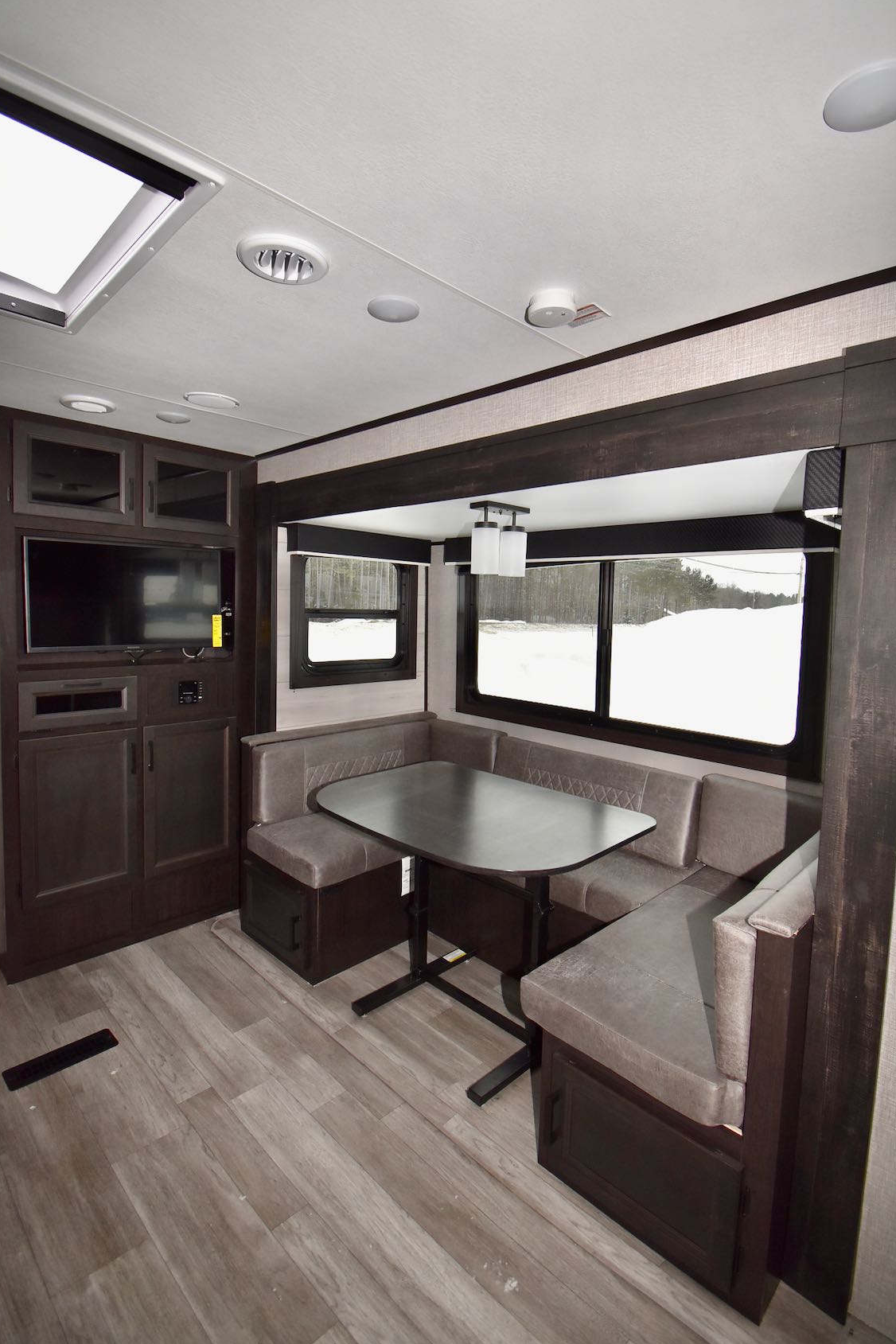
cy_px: 649
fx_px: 597
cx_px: 448
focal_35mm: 16
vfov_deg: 96.7
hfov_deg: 73.7
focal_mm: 10
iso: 800
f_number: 4.5
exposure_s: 1/80
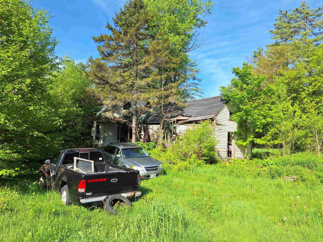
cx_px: 162
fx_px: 215
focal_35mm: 23
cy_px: 121
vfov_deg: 58.9
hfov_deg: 73.9
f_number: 1.8
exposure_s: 1/1799
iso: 40
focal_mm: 5.54
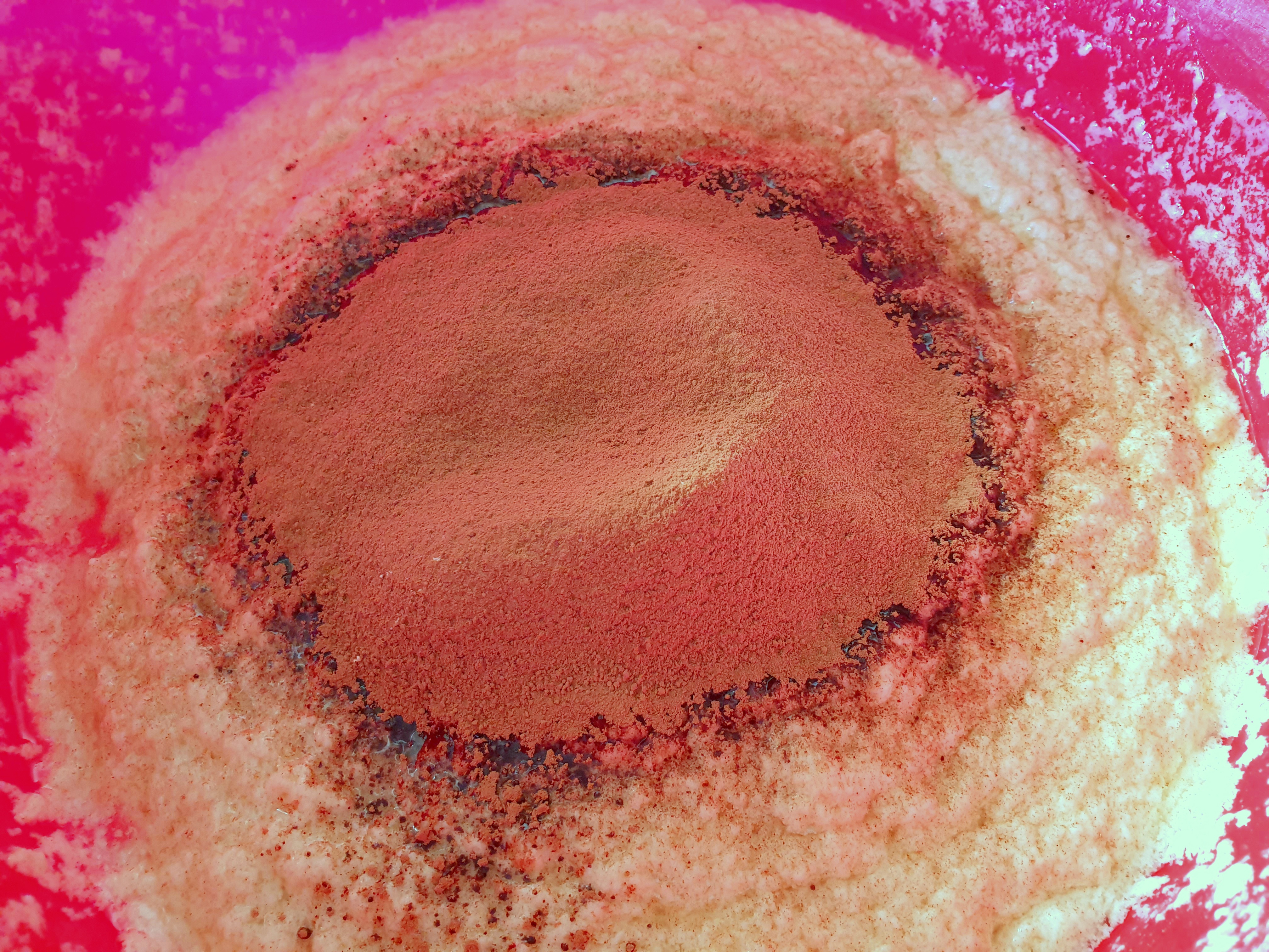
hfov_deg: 67.3
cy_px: 476
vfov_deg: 53.1
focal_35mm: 26
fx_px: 953
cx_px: 634
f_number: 2.4
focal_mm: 4.3
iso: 250
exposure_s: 1/50
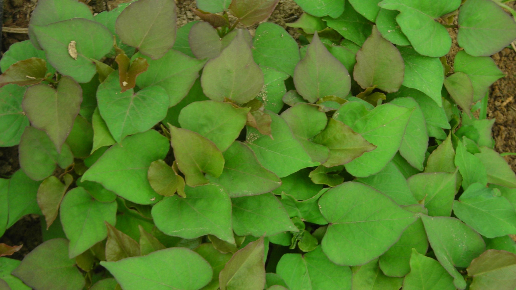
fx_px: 971
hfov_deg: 29.7
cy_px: 178
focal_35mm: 71
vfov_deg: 17.0
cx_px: 258
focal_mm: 10.8
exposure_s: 1/29.8
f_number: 3.9
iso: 50
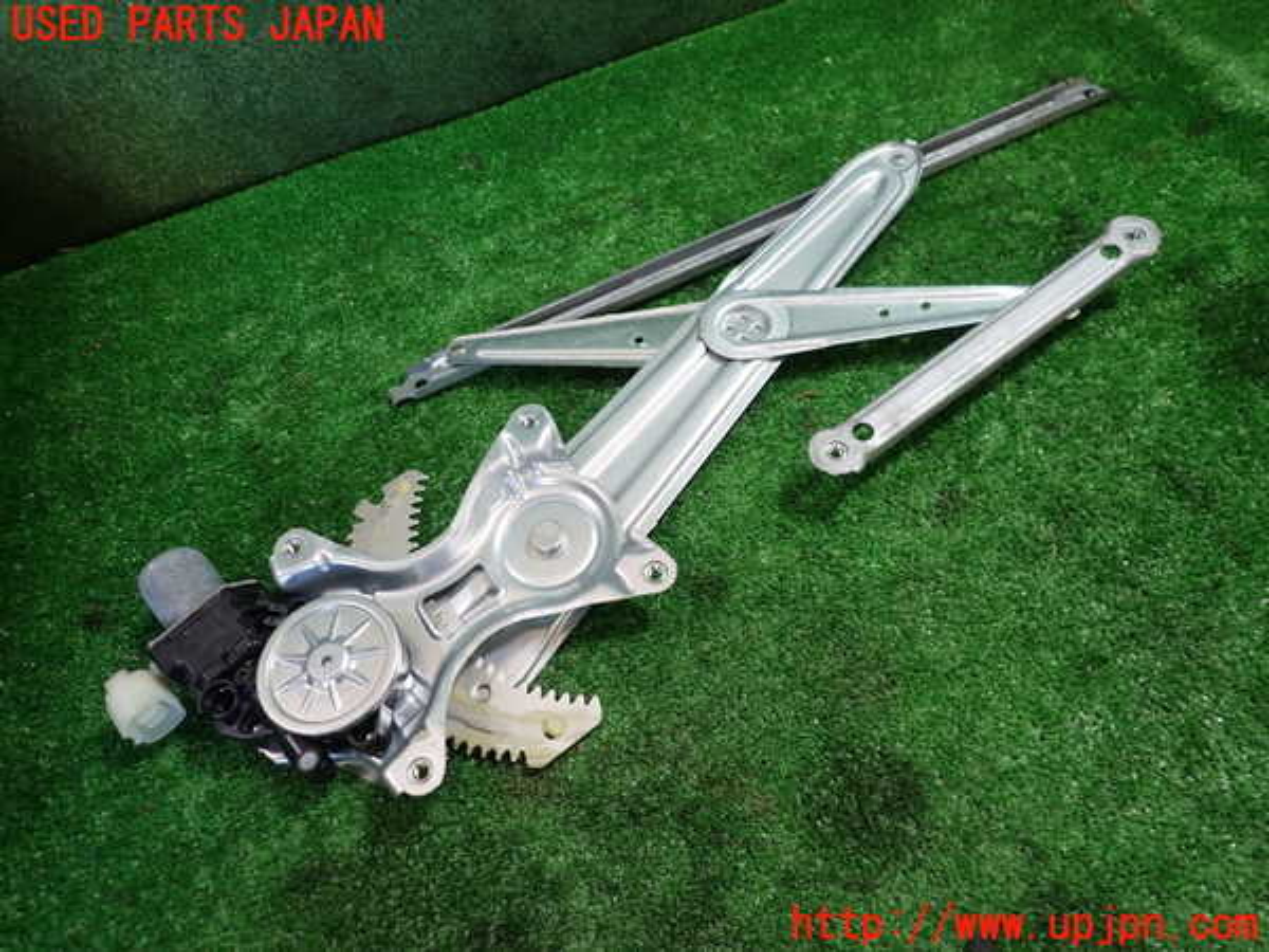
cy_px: 476
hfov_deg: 69.4
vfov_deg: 54.9
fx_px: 916
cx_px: 634
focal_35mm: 25
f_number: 2
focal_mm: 4.5
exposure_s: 1/50
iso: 200
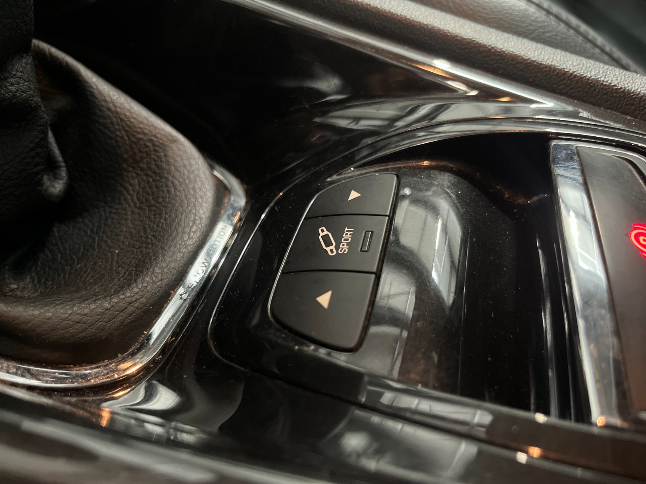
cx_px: 323
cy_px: 242
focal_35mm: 26
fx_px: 485
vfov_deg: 53.1
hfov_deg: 67.3
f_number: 1.6
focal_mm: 5.1
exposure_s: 1/25
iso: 500
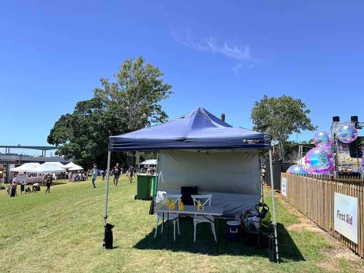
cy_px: 136
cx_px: 182
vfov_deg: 53.1
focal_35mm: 26
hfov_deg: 67.3
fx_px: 273
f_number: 1.6
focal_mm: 5.96
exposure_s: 1/2639
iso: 50
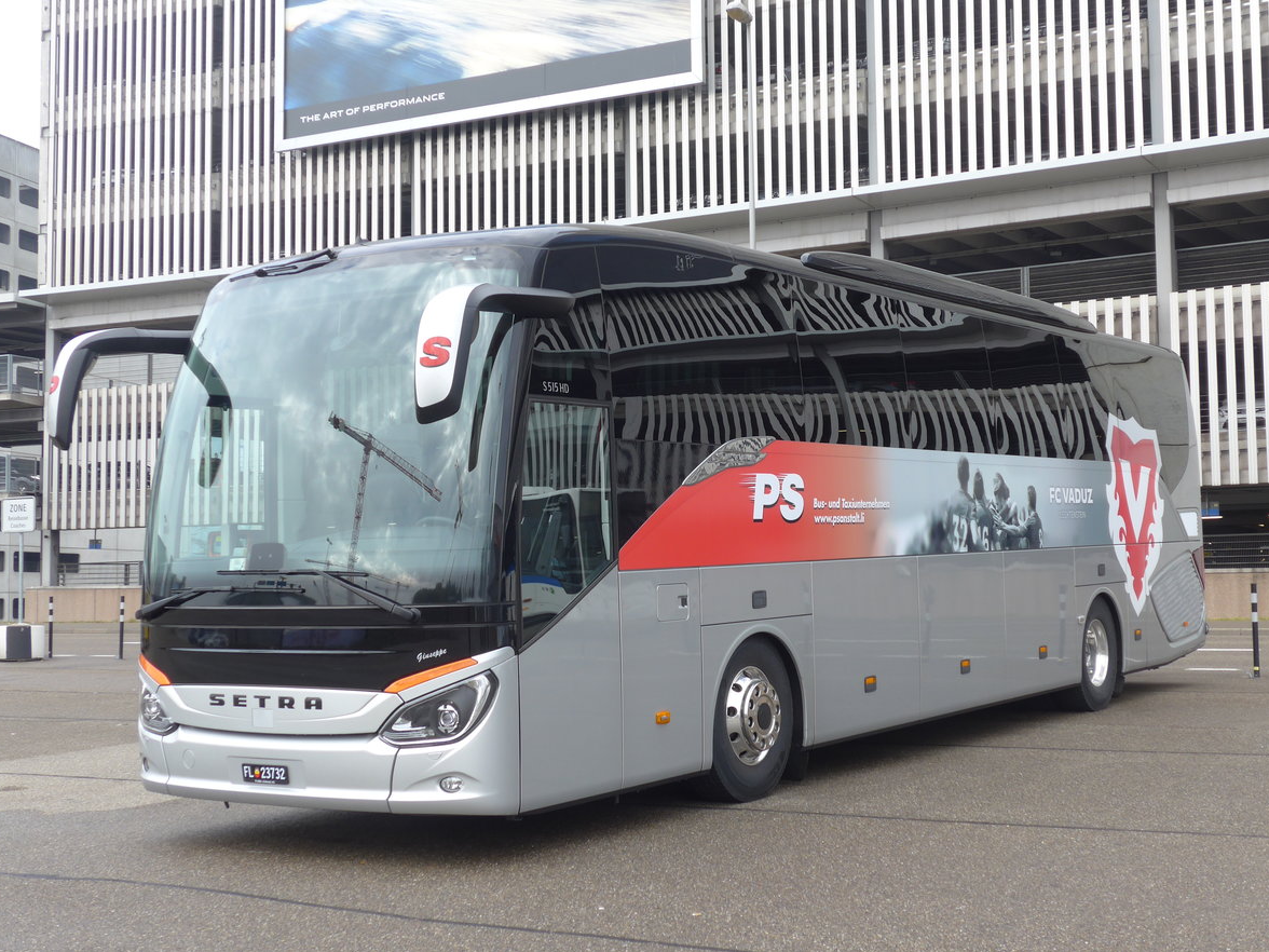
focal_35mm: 50
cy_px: 468
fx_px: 1833
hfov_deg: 38.2
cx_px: 636
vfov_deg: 29.1
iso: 80
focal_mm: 10.1
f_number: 3.2
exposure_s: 1/200
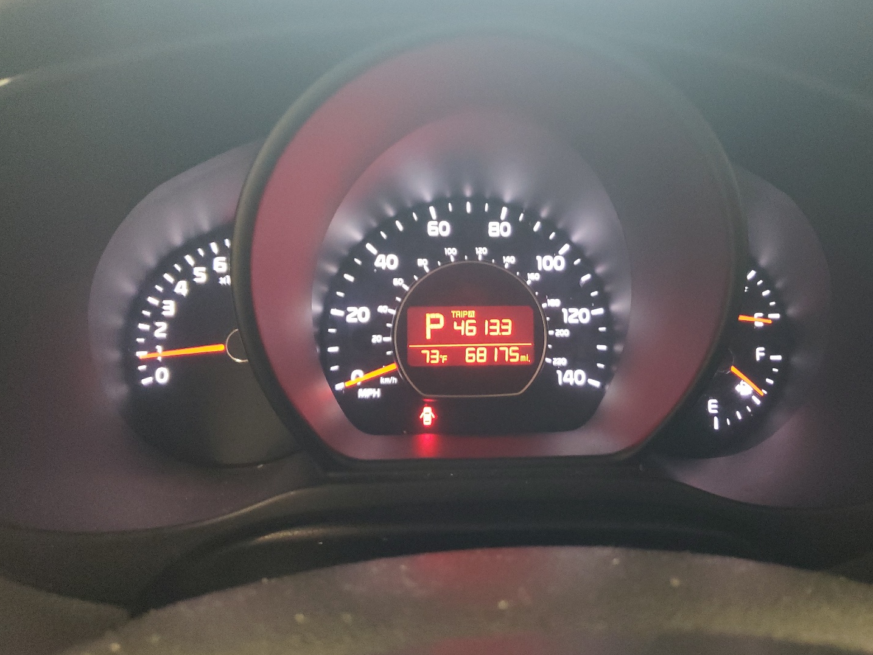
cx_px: 479
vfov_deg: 48.2
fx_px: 731
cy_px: 300
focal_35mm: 29
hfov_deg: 61.5
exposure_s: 1/30
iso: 362
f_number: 1.5
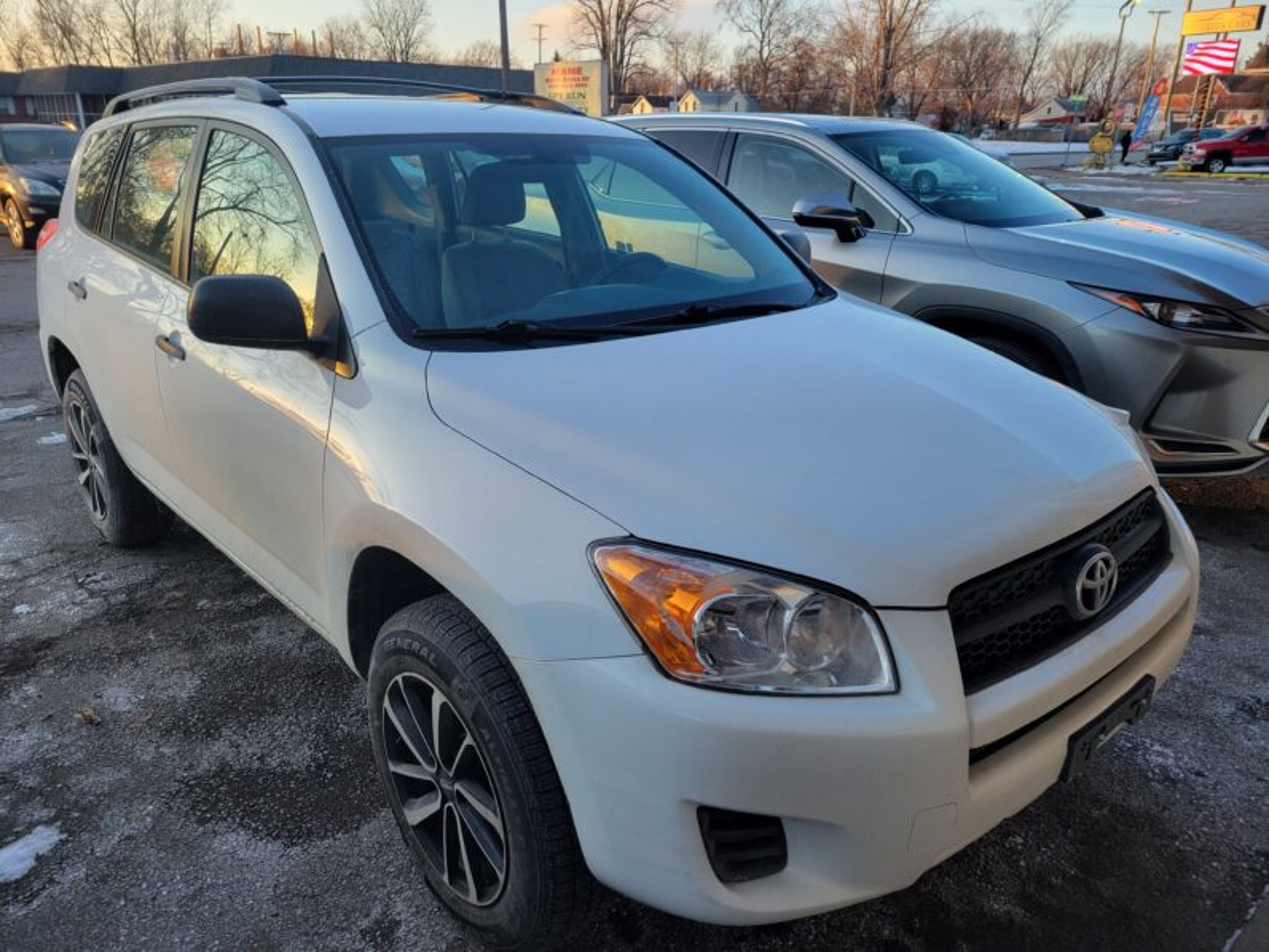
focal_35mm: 26
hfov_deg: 67.3
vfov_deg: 53.1
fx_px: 953
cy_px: 476
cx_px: 634
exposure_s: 1/200
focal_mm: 5.4
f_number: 1.8
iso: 40
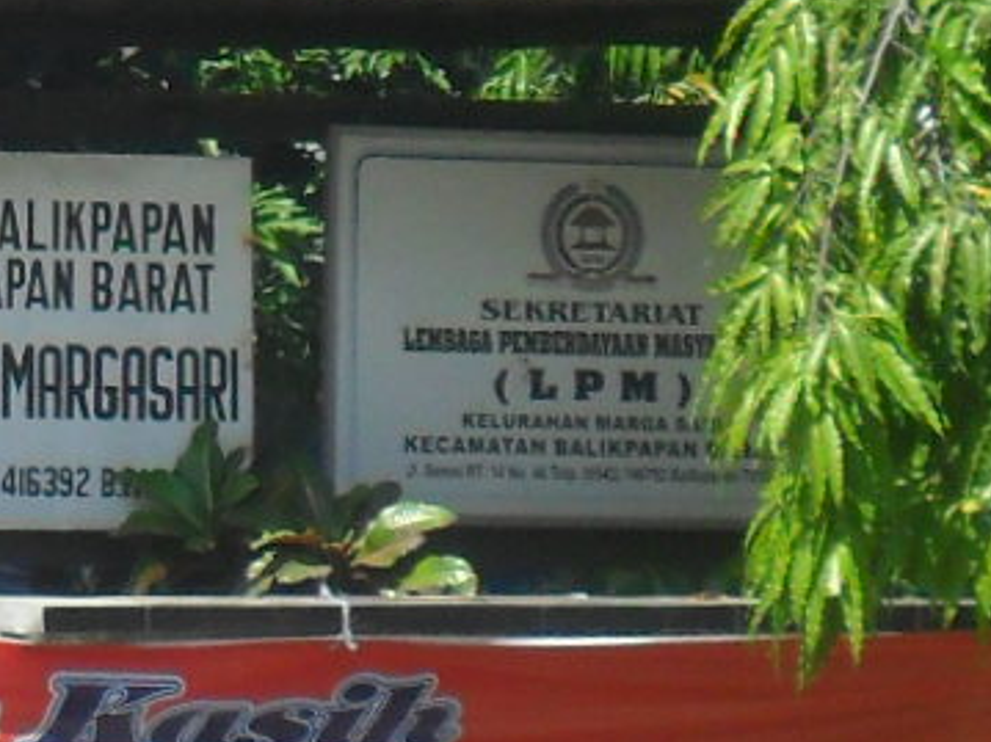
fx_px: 6039
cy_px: 182
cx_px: -1372
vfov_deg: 7.0
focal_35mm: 211
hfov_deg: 8.6
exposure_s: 1/750
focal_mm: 6.6
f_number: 4
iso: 100
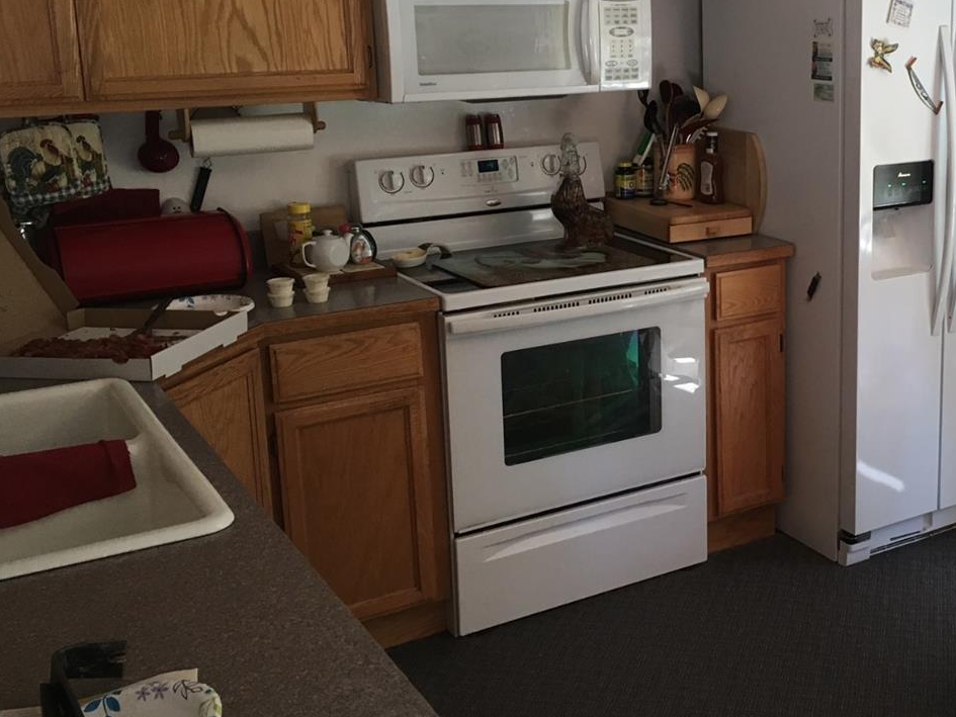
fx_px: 1271
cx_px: 756
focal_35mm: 46
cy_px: 265
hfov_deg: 39.7
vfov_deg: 31.4
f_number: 2.2
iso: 80
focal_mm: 4.15
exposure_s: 1/30
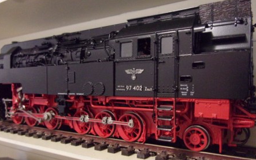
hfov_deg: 62.9
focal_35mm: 30
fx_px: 209
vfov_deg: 41.7
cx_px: 128
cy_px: 93
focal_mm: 5.1
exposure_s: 1/11
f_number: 3.9
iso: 800
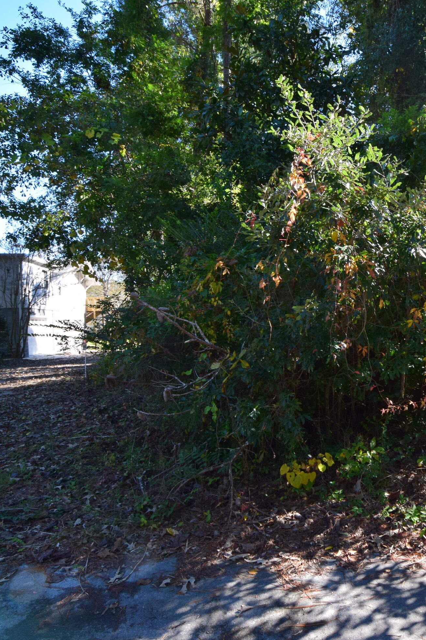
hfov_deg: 52.2
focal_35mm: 23
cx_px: 330
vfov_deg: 76.1
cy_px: 314
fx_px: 408
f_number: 9
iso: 400
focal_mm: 10
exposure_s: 1/125
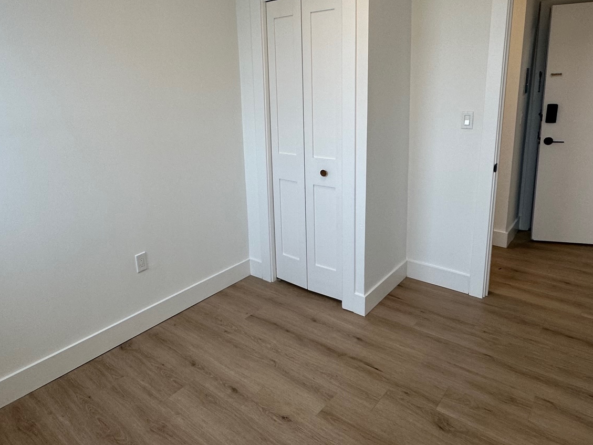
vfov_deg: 54.4
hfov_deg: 69.2
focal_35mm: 25
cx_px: 267
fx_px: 428
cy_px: 173
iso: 125
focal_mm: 2.22
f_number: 2.2
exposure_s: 1/120
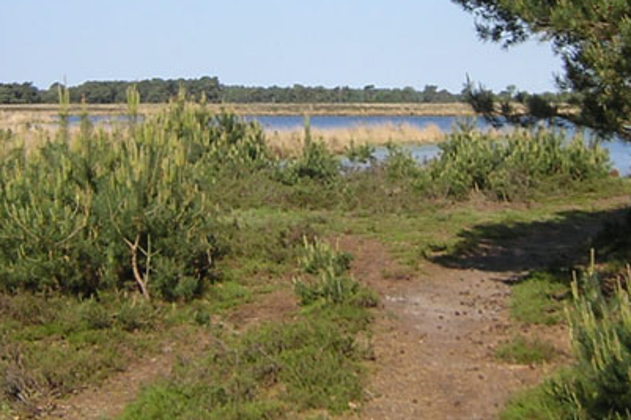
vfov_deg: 23.1
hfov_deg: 35.6
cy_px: -14
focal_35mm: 56
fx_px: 981
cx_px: 348
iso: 100
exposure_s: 1/274
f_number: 5.2
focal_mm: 4.7
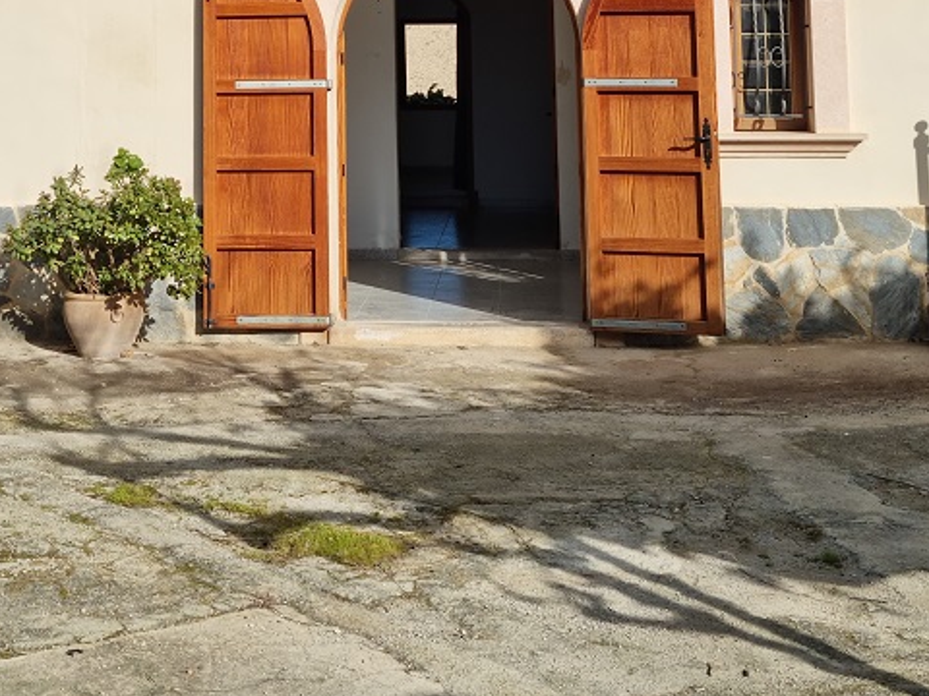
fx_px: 1932
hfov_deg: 26.8
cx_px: 288
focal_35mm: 72
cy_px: -188
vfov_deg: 19.0
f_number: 2
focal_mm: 5.9
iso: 25
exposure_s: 1/1540
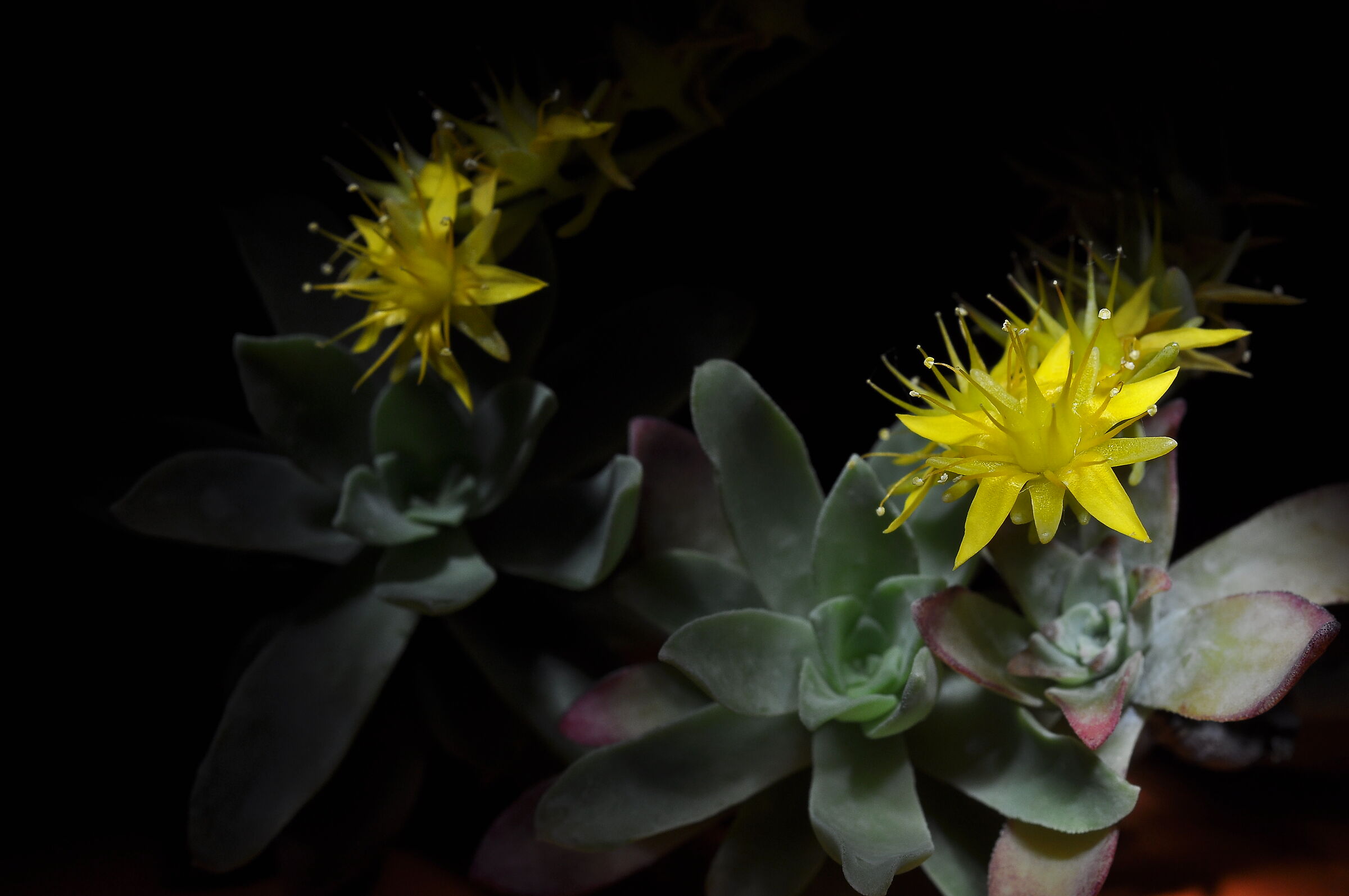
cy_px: 448
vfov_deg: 22.6
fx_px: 2246
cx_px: 674
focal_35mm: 60
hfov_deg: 33.4
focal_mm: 40
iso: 200
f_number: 16
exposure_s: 4
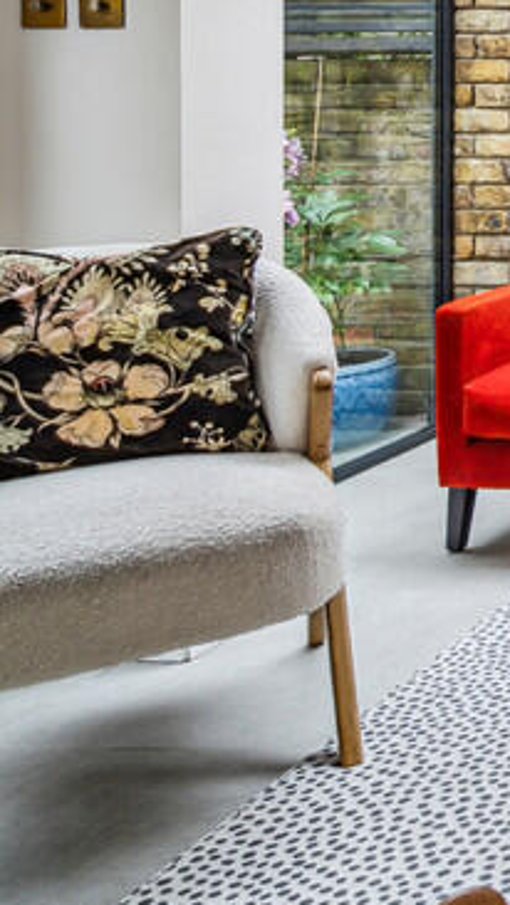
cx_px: 1188
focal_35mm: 44
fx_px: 1057
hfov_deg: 15.7
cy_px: 85
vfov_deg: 42.4
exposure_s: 1/40
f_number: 10
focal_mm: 15
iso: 1600
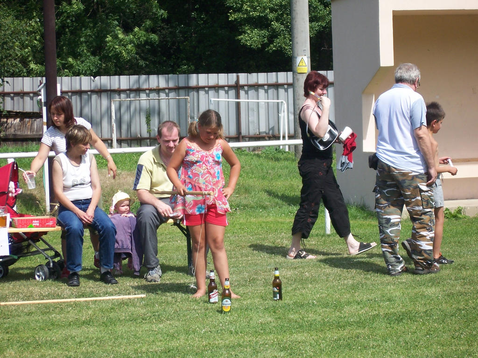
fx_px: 1823
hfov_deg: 14.9
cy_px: 179
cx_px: 239
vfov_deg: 11.2
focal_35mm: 132
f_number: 4.8
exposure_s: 1/500
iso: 80
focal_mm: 22
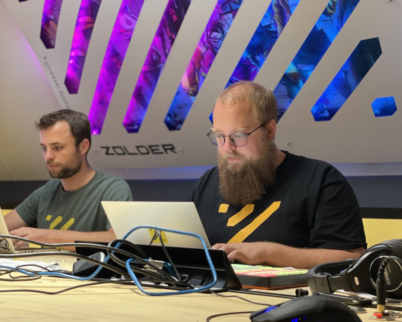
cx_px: 189
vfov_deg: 27.6
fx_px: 654
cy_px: 163
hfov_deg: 34.1
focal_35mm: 55
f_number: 2
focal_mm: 6
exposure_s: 1/40
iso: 400
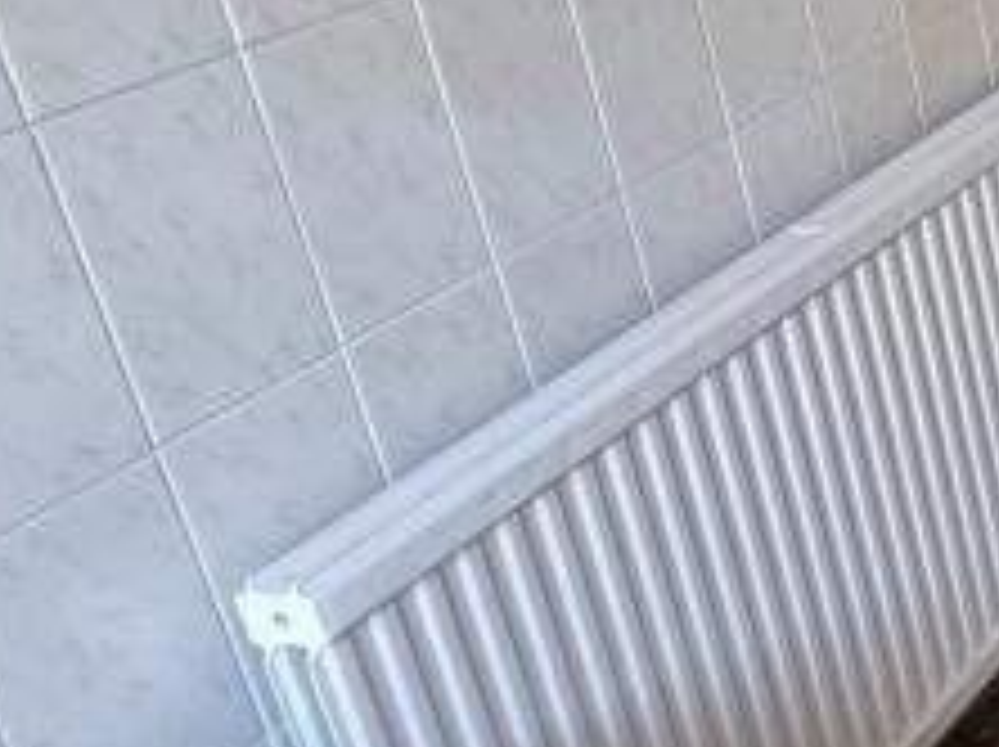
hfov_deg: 20.4
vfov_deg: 23.9
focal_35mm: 60
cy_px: 135
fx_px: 1730
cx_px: 1881
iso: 200
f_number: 2.2
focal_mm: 2.2
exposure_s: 1/60.2
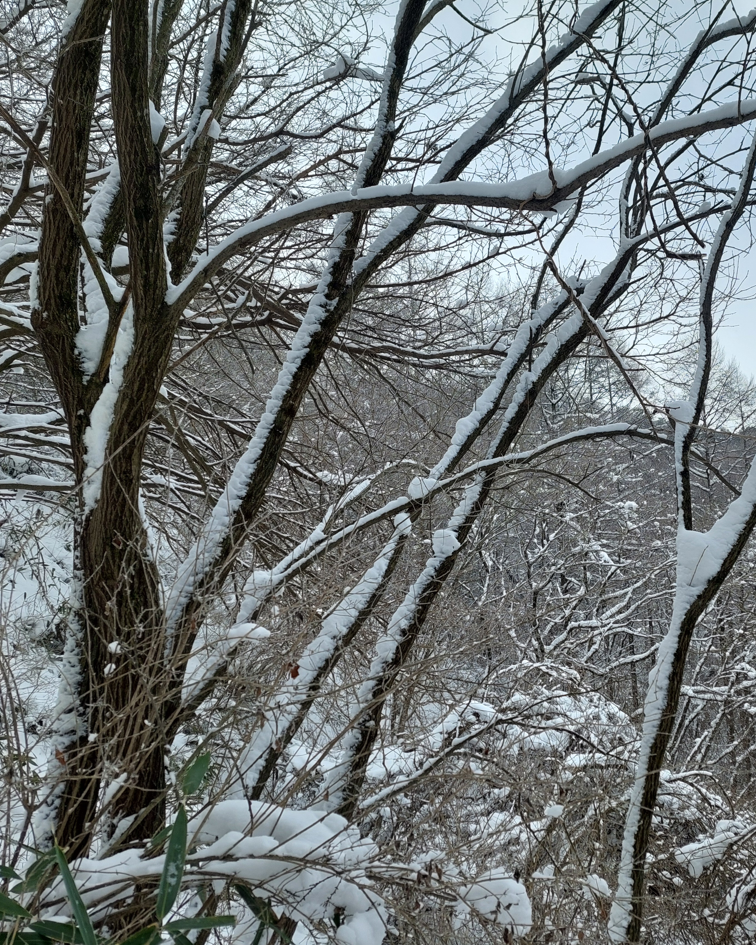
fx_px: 923
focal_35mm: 33
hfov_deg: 44.0
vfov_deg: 54.2
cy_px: 477
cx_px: 490
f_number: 1.8
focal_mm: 5.23
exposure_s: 1/888
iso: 40
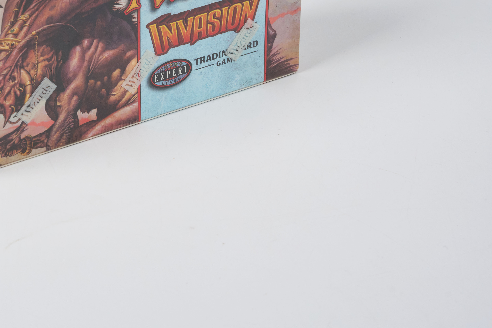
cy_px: 6
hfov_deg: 21.0
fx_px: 1309
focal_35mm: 96
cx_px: 102
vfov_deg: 14.1
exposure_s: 1/50
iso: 800
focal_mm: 48.4
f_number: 13
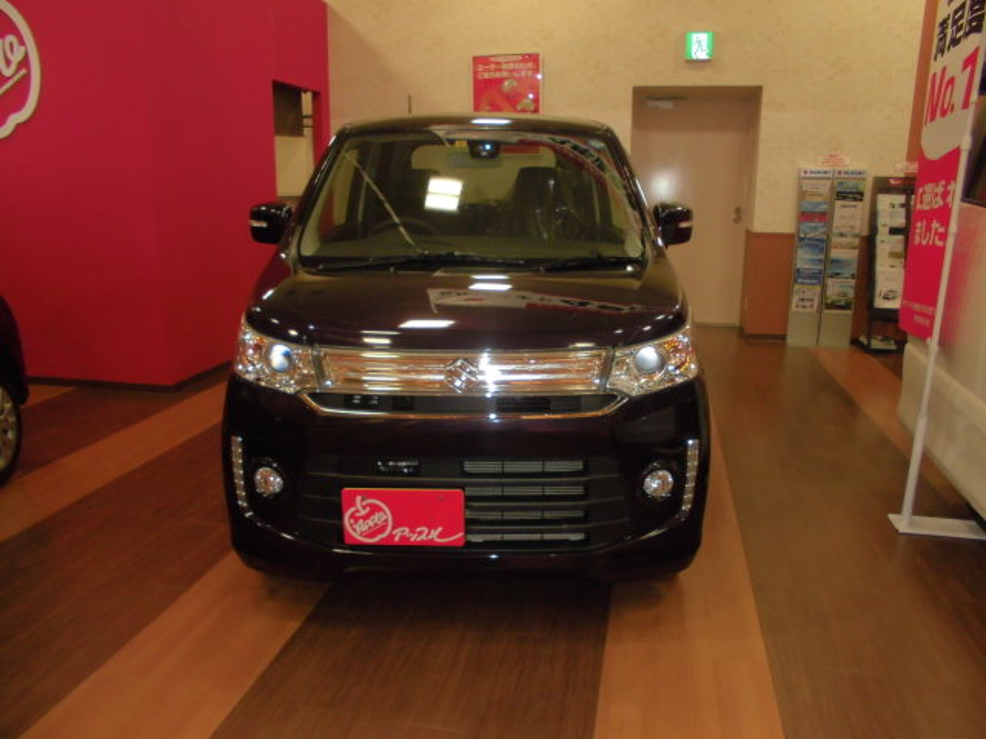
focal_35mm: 26
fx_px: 741
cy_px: 370
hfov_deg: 67.3
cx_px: 493
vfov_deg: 53.1
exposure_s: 1/60
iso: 200
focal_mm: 4.6
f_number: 3.5
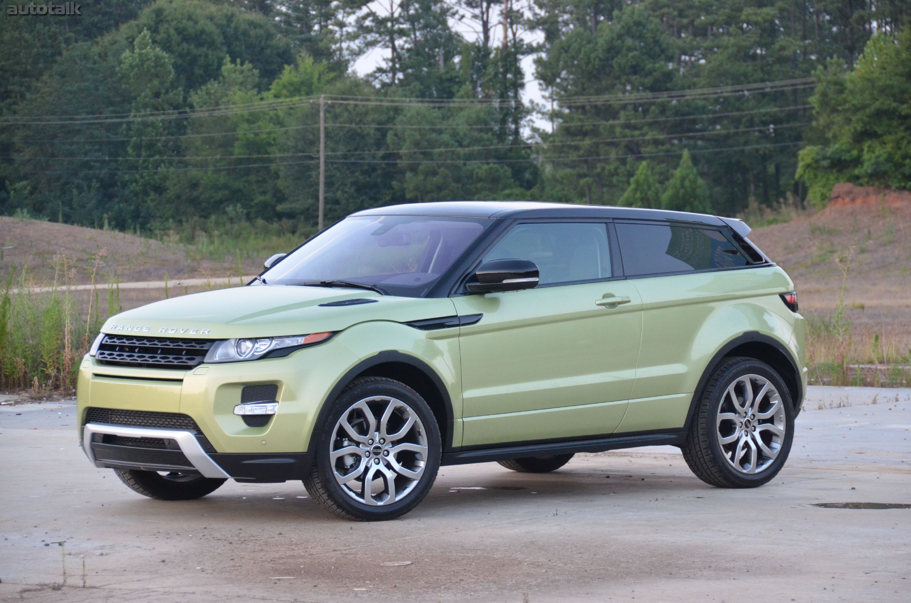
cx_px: 456
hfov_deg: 14.4
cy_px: 302
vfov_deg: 9.6
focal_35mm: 142
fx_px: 3599
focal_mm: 95
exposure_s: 1/250
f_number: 5.3
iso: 1600
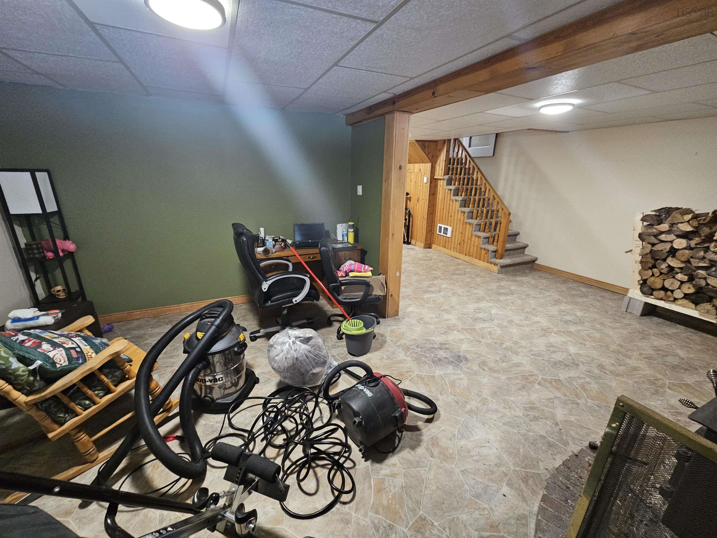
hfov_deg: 106.2
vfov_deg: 89.9
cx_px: 358
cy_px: 269
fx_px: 269
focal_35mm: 13
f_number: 2.2
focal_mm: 2.2
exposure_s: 1/24
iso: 640
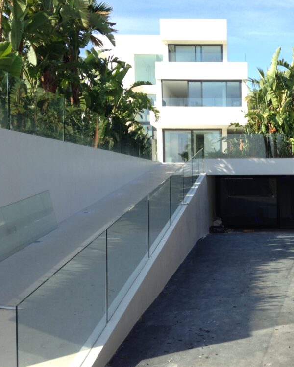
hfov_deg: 33.1
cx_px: 239
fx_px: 479
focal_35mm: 44
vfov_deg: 42.0
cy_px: 186
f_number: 2.4
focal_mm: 4.12
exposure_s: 1/713
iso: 50
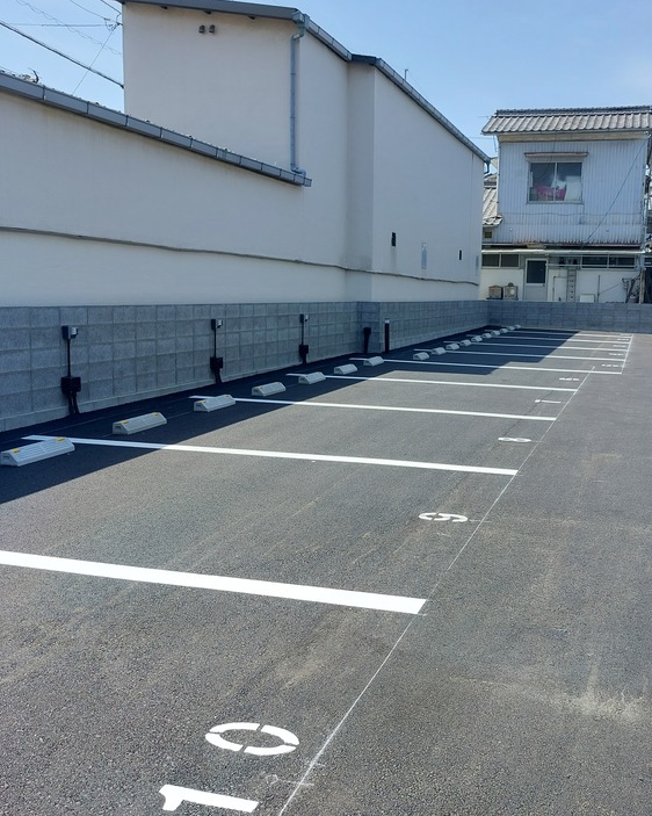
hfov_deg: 45.2
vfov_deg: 55.7
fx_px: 772
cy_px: 403
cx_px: 428
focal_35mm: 32
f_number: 1.8
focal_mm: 5.23
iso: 25
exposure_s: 1/656
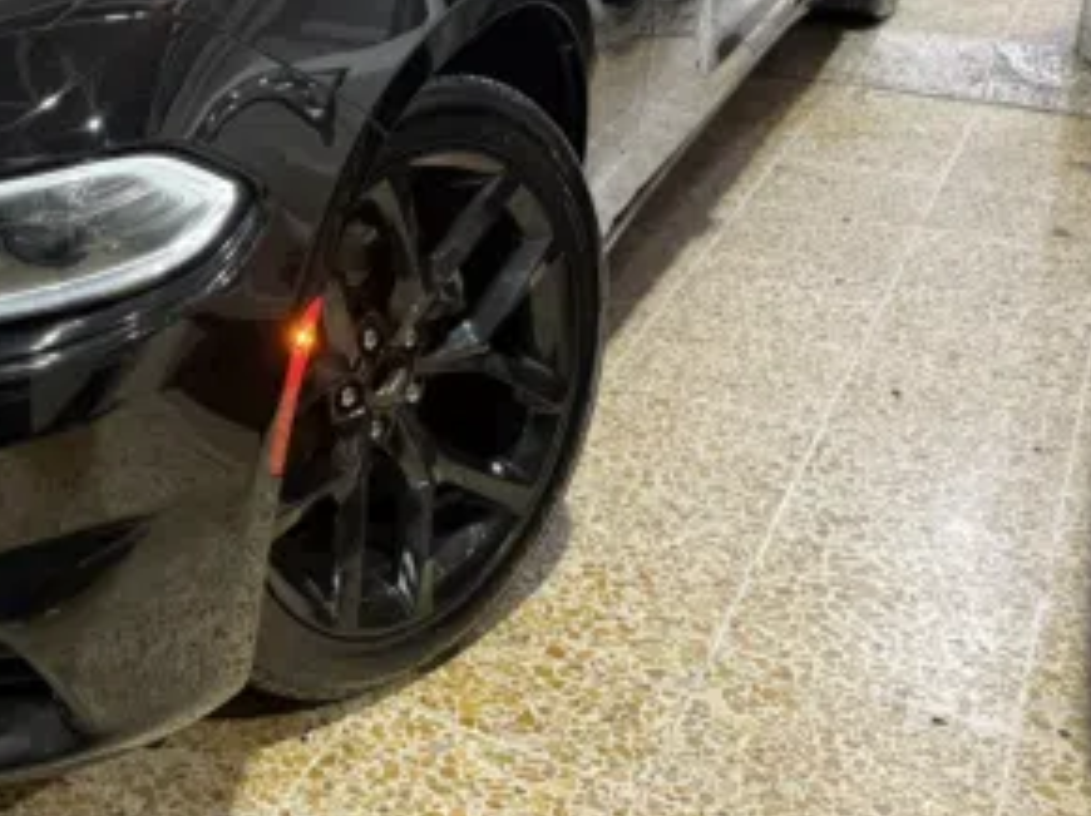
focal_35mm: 53
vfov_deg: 26.6
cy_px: 86
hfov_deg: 33.2
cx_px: 0
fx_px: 1669
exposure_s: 1/51
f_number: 1.78
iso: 400
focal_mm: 6.76
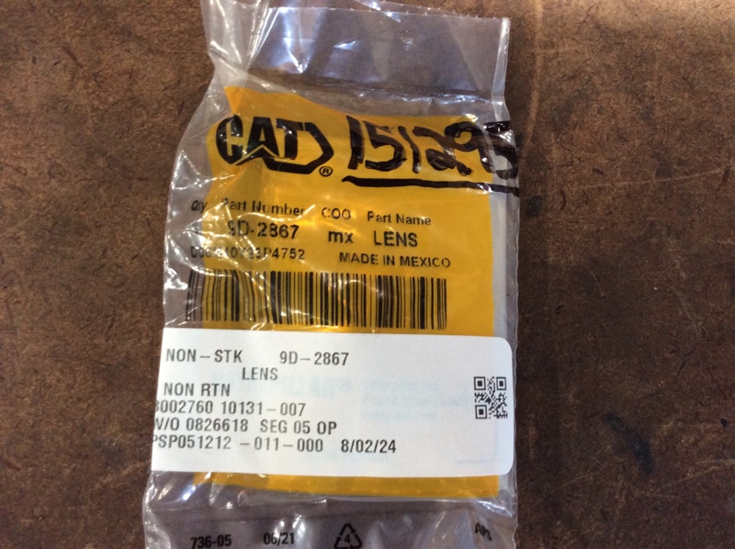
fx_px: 679
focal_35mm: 32
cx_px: 368
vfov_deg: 44.1
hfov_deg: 56.9
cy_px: 274
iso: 100
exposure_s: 1/24
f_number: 2.4
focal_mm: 3.3
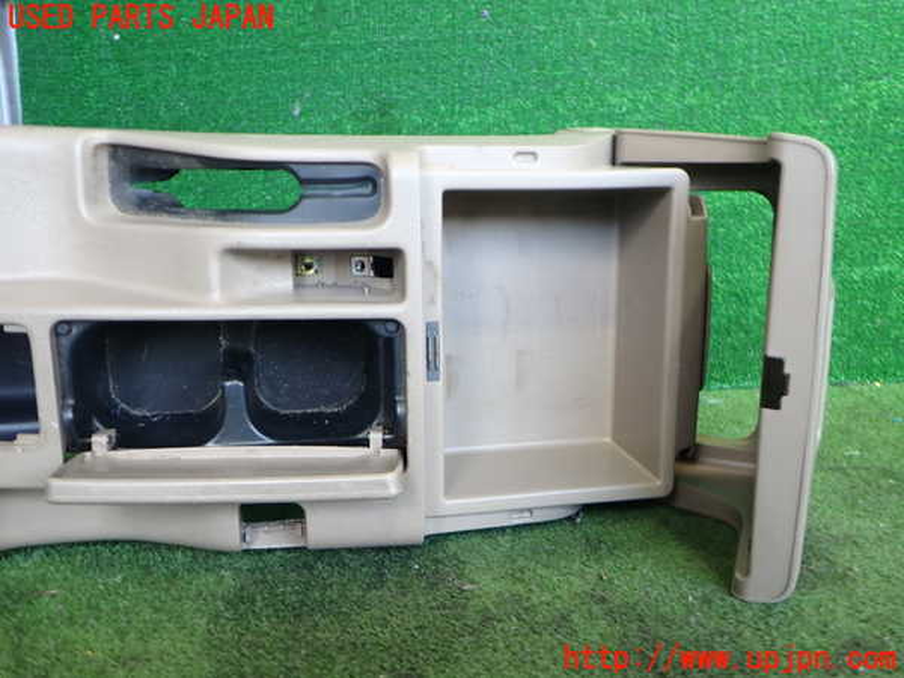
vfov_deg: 46.8
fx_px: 783
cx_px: 452
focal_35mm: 30
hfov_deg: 60.0
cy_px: 339
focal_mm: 5.4
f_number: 2.3
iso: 200
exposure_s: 1/50
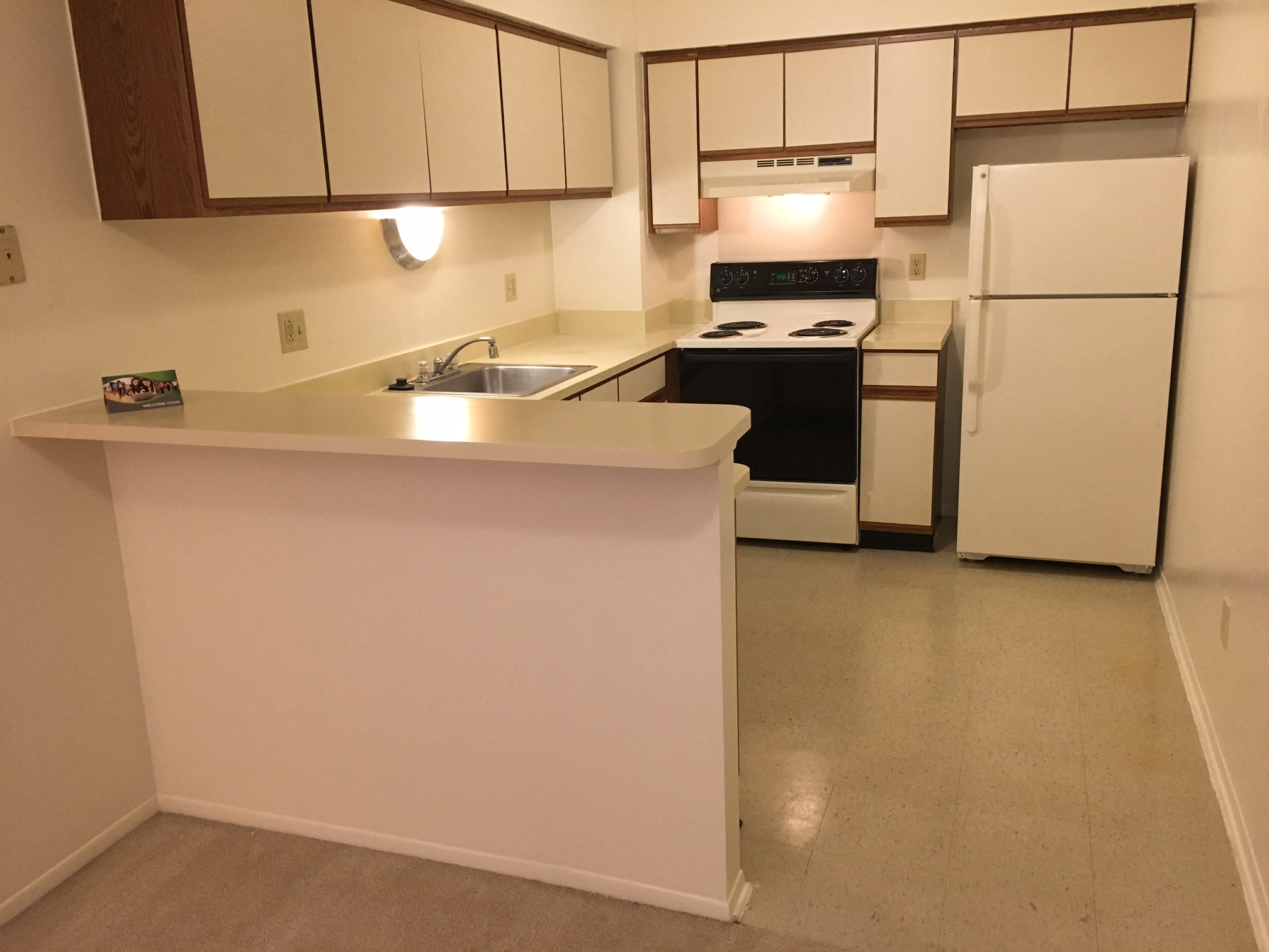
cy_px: 476
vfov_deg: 48.2
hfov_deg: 61.7
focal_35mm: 29
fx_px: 1063
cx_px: 634
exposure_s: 1/30
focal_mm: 4.15
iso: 125
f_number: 2.2
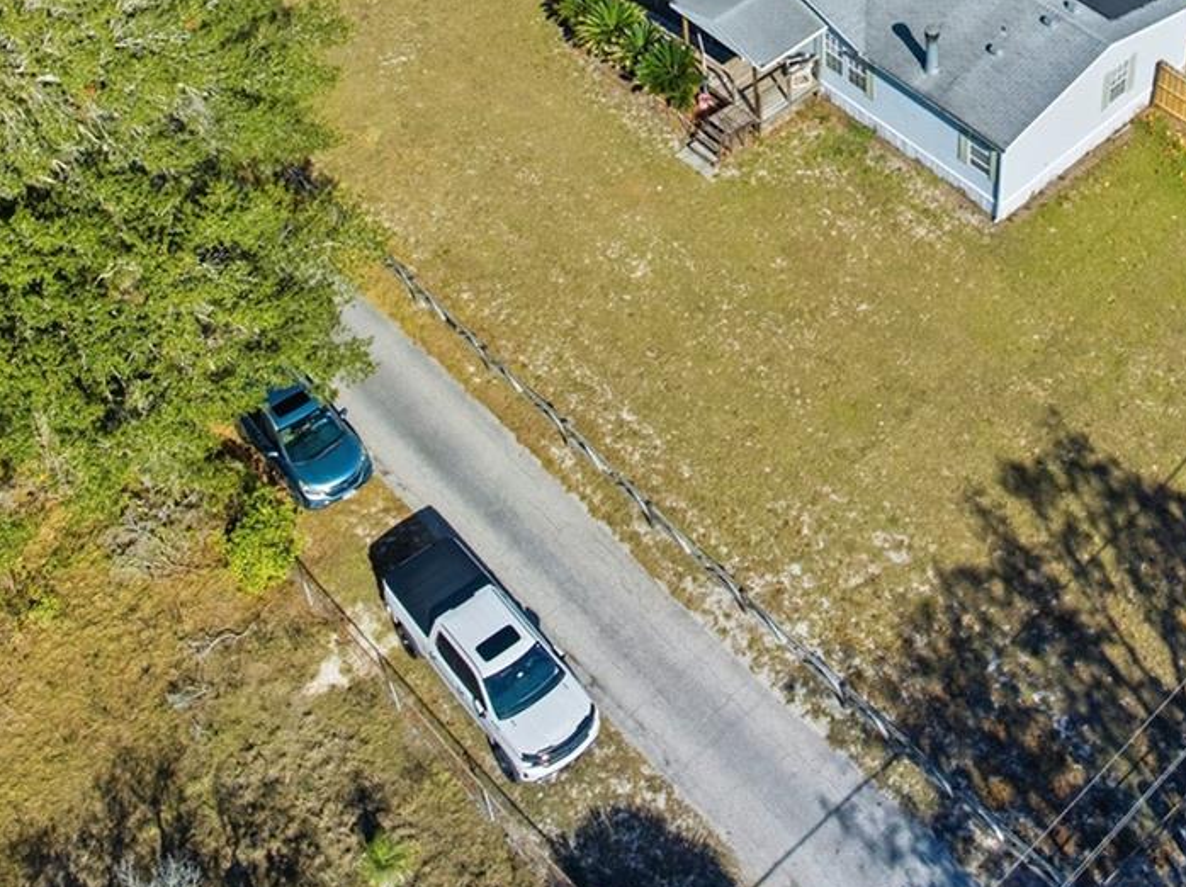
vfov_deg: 24.5
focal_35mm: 55
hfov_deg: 34.3
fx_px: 1882
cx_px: 884
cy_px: -113
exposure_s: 1/320
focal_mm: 12.3
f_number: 8
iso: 400
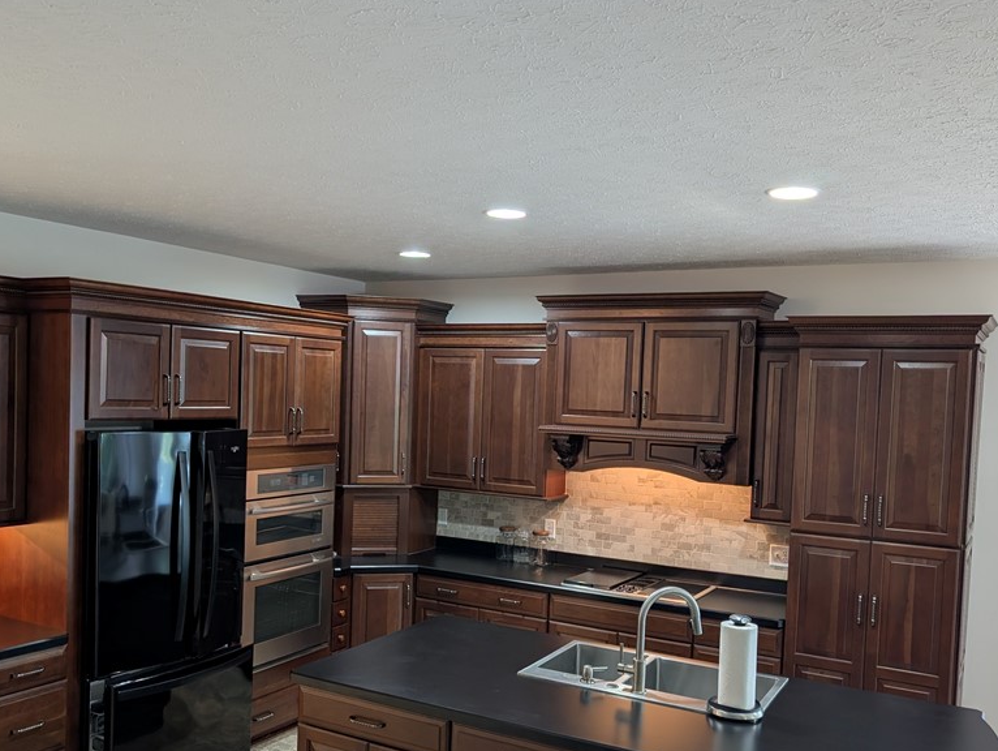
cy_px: 443
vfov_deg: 44.0
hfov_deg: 56.7
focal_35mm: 32
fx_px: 923
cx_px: 453
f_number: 1.68
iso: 22
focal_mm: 6.9
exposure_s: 1/22.2
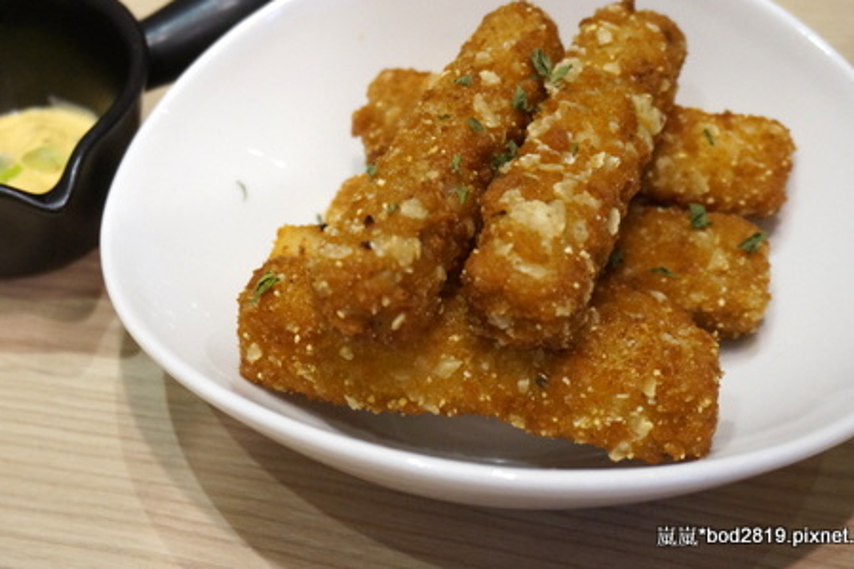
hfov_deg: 34.6
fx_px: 1368
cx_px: 352
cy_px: 167
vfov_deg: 23.3
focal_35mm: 58
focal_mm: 27
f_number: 4.5
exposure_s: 1/40
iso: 1600
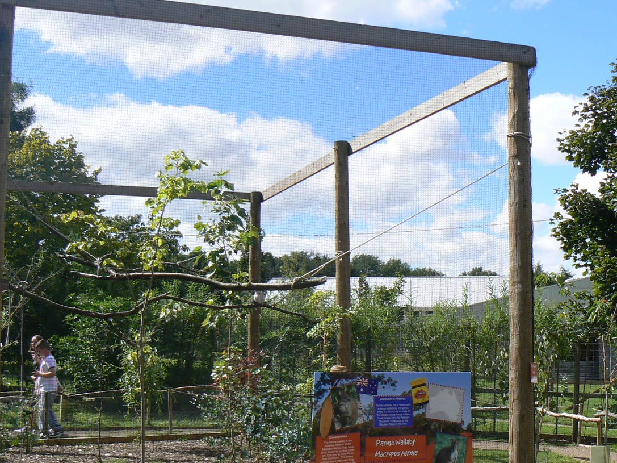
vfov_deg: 27.4
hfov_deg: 36.1
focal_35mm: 53
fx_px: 945
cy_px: 301
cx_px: 358
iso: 80
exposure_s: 1/500
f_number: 5.6
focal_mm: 6
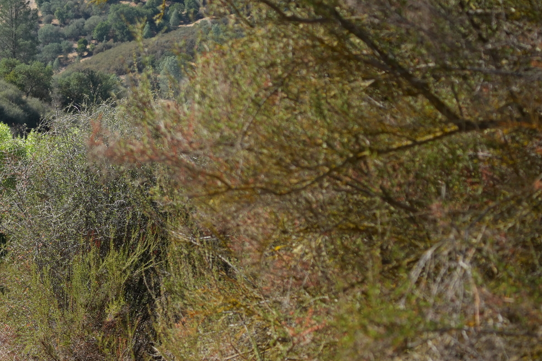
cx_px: -45
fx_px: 1656
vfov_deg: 12.3
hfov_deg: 18.0
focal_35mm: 110
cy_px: 345
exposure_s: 1/1000
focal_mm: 50
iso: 250
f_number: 4.5
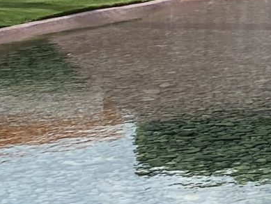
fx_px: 1339
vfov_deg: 8.5
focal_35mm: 171
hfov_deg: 10.5
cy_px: -94
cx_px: 566
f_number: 1.8
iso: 32
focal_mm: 4.25
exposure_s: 1/4608
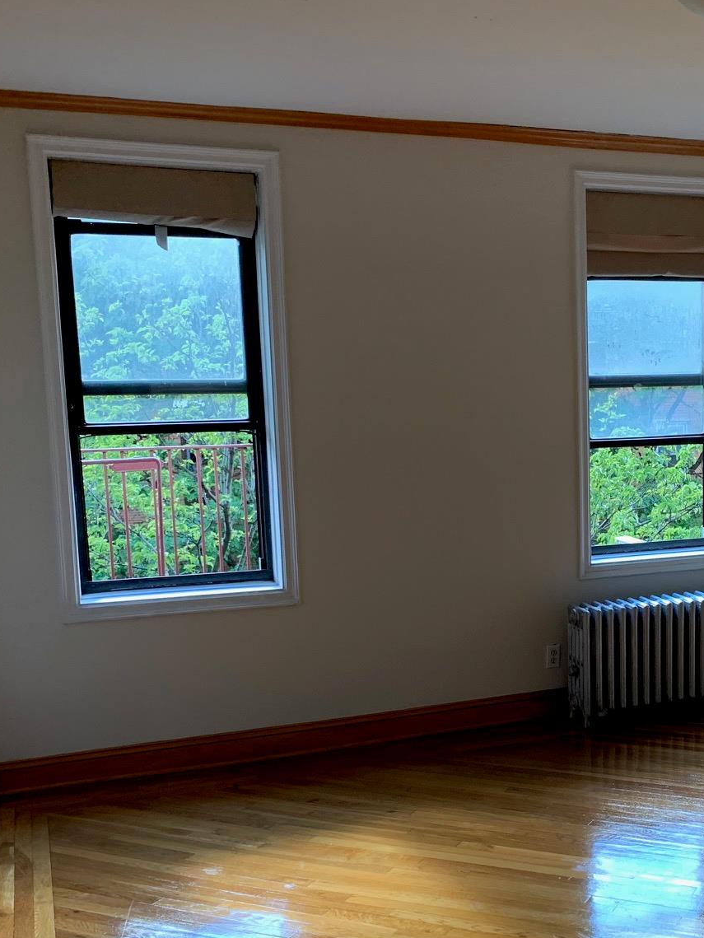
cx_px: 635
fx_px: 1247
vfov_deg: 41.0
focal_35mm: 46
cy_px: 567
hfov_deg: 30.2
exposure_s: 1/121
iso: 80
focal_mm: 4.25
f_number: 1.8
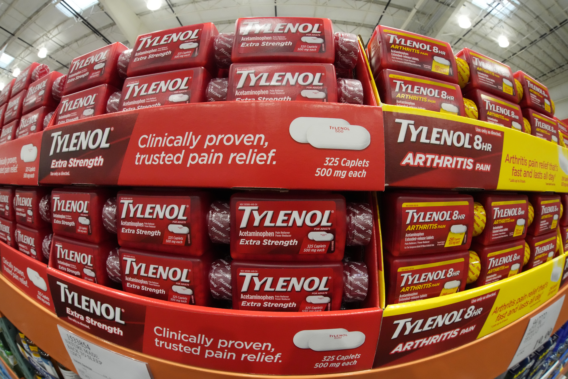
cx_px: 284
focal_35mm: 15
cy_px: 190
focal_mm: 15
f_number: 11
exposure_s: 1/125
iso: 10000
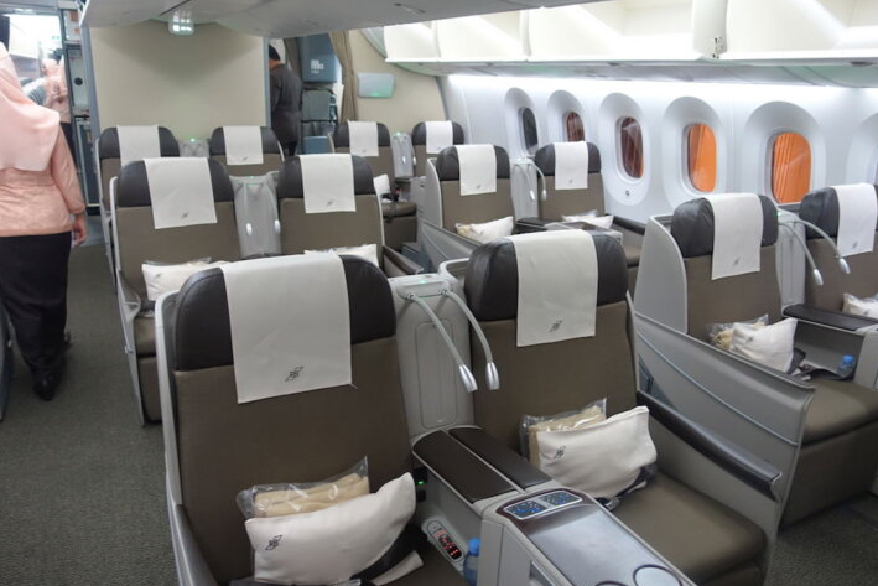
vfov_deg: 49.6
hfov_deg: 69.3
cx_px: 417
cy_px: 285
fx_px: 634
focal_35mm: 26
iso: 800
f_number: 1.8
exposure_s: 1/30
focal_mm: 8.8
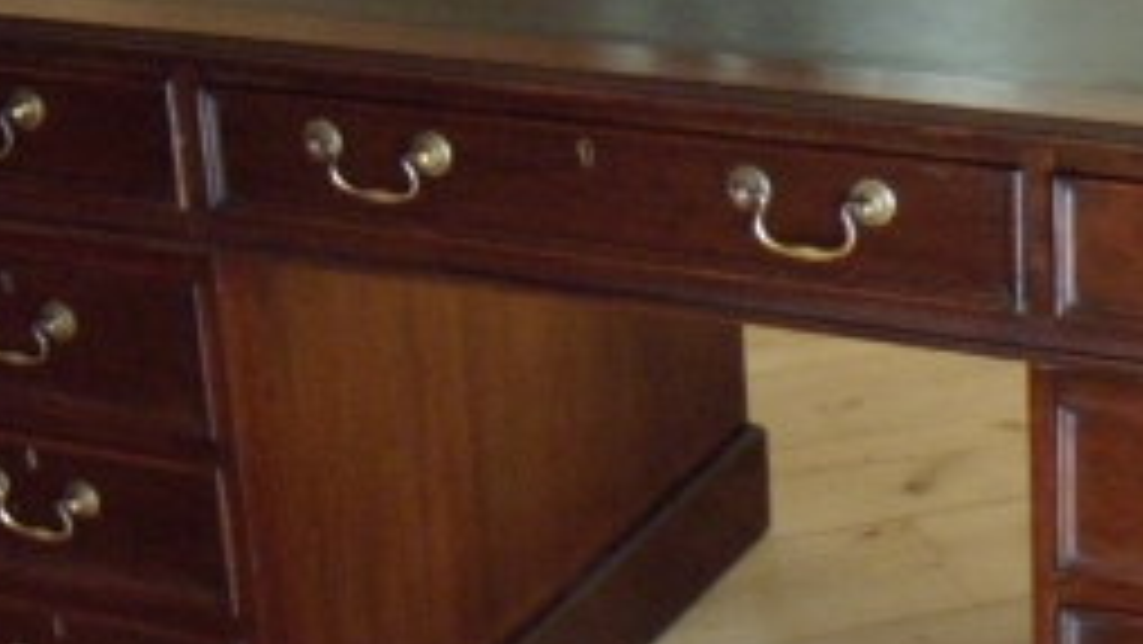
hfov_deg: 21.5
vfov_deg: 12.2
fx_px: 3001
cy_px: 455
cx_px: 792
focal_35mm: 99
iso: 400
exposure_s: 1/10
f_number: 3.6
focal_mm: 6.4
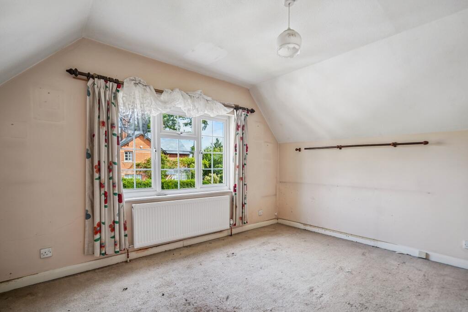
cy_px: 156
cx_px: 234
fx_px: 208
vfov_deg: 73.8
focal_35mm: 16
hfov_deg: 96.7
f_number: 4
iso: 320
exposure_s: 1/80
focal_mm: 16
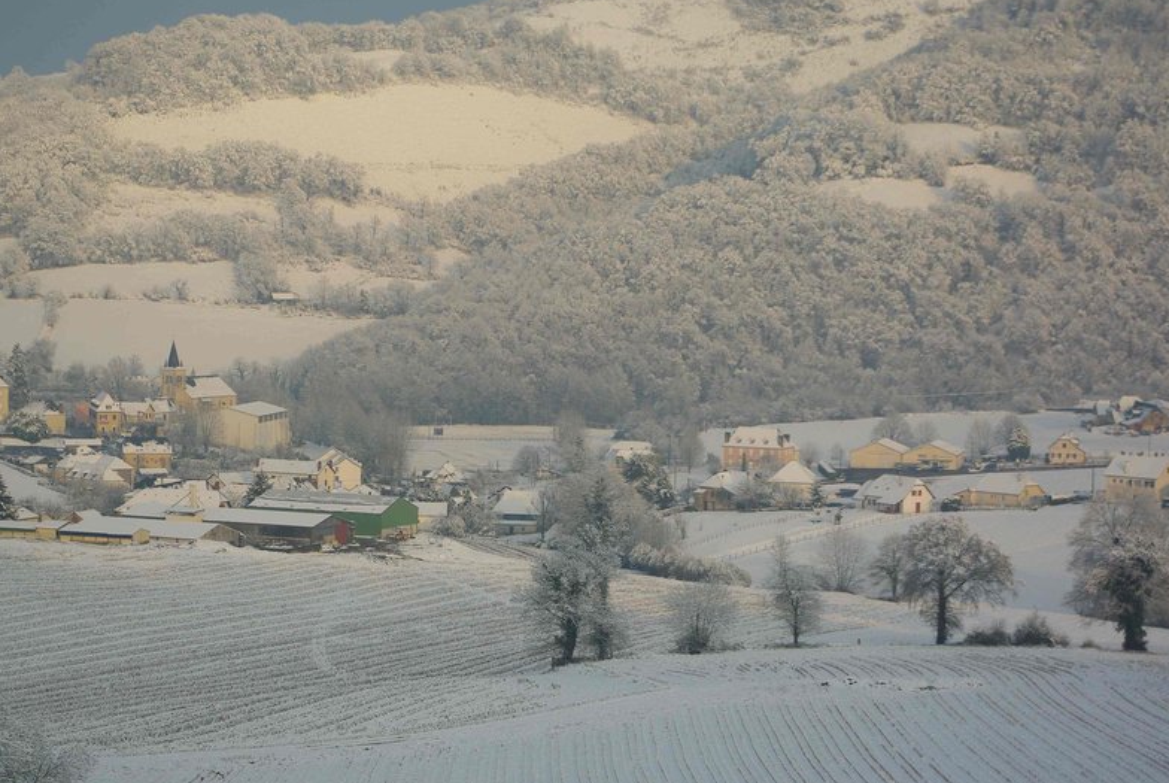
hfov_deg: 21.6
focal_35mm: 94
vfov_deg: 14.6
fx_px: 3056
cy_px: 383
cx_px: 539
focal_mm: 55
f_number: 8
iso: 100
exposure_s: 1/320
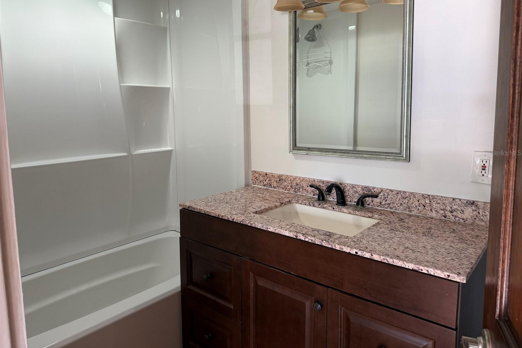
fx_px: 362
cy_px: 153
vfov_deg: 51.1
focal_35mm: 25
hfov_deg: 71.5
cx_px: 261
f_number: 1.78
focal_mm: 6.76
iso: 200
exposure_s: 1/117
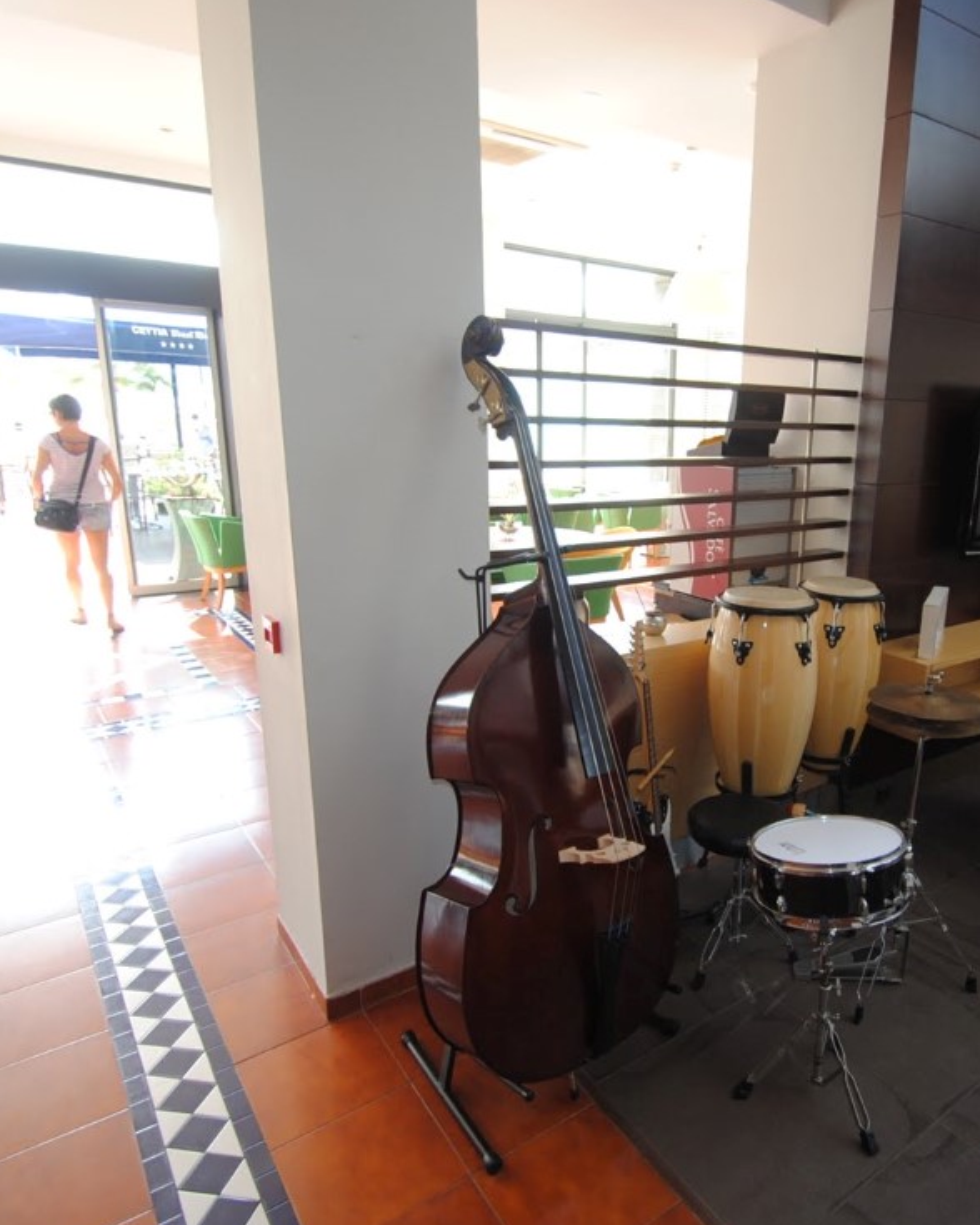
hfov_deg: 61.0
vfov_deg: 75.0
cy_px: 632
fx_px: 798
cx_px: 682
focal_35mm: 22
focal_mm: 10
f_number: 3.5
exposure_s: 1/80
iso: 200
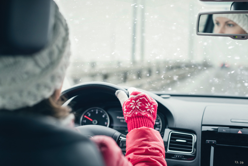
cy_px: 83
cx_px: 124
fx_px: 345
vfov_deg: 27.0
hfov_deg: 39.6
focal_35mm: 50
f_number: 3.2
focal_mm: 50
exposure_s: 1/60
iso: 320
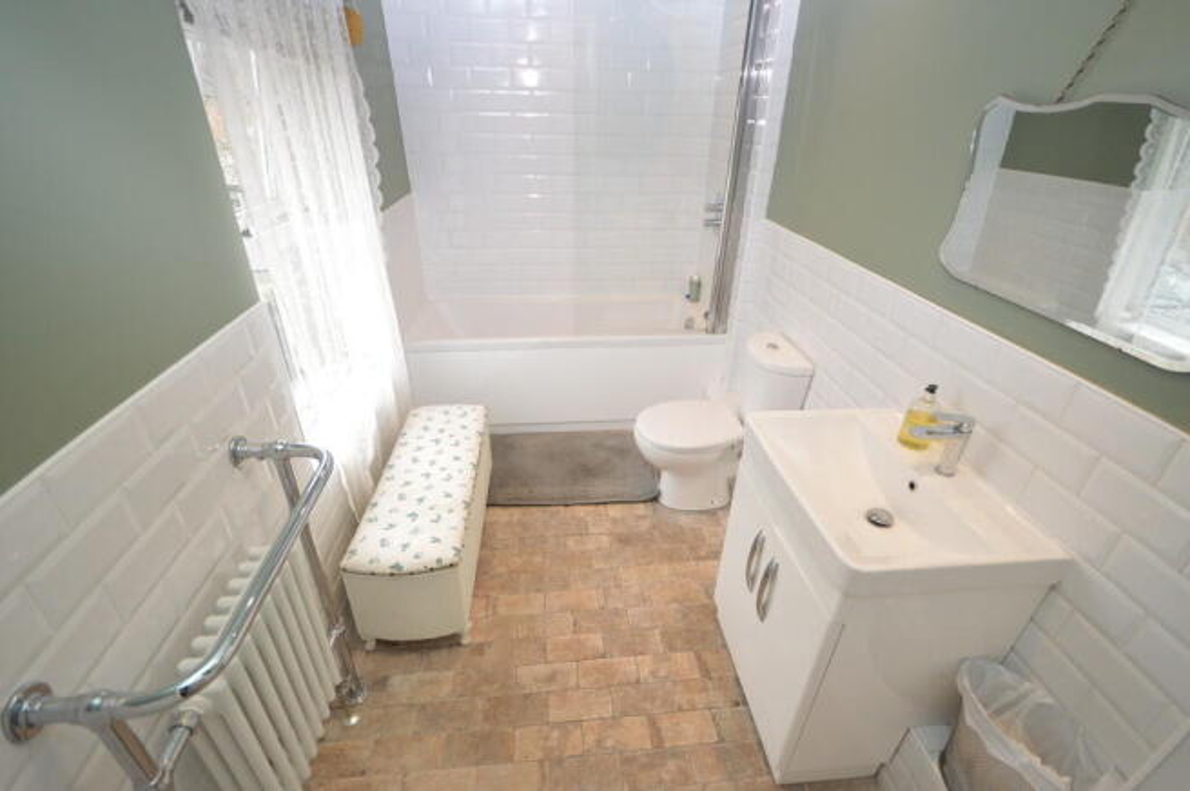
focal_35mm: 15
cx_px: 595
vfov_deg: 77.2
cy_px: 396
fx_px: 495
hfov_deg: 100.4
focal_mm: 10
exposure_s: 1/100
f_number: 5.6
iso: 400
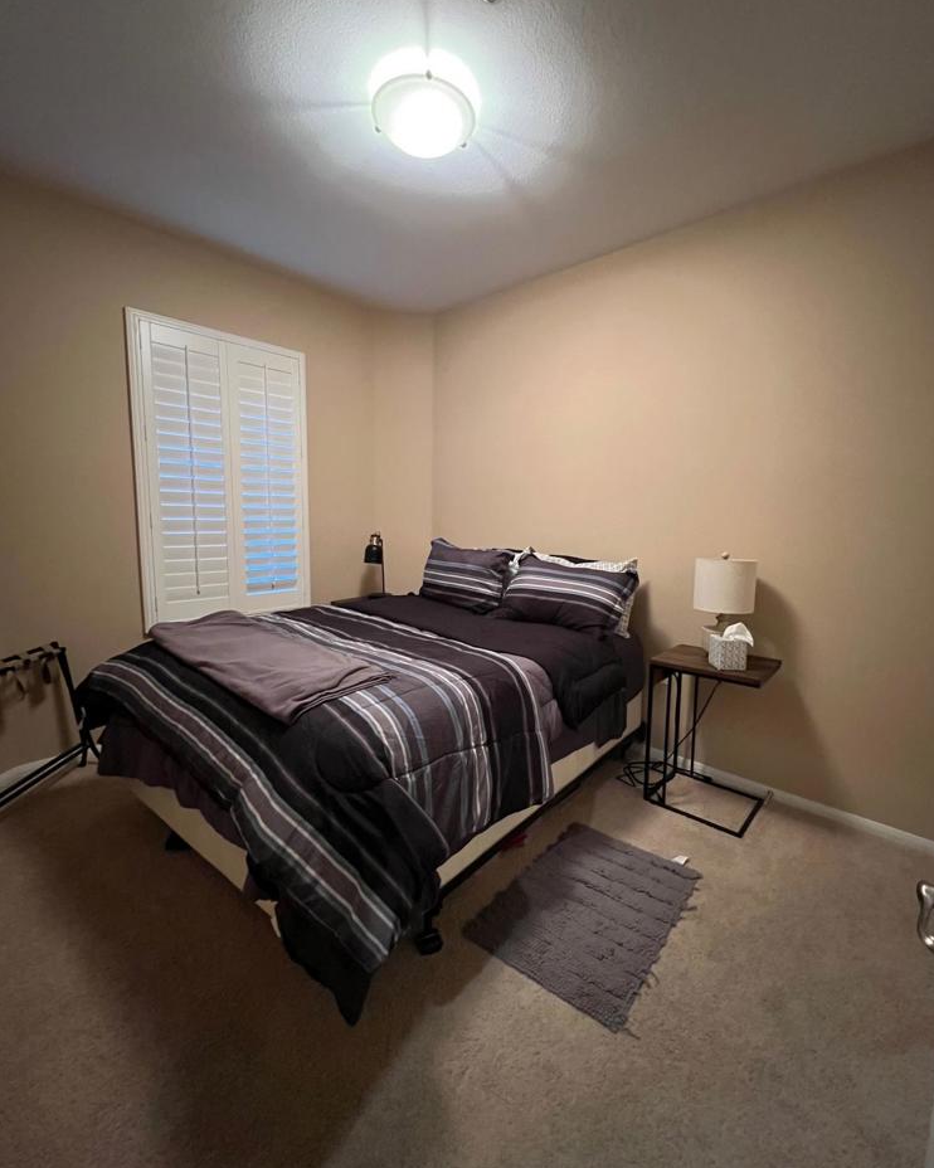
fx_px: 484
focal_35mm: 14
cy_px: 576
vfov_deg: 100.7
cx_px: 482
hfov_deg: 87.9
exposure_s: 1/40
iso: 1000
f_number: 1.8
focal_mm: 1.57
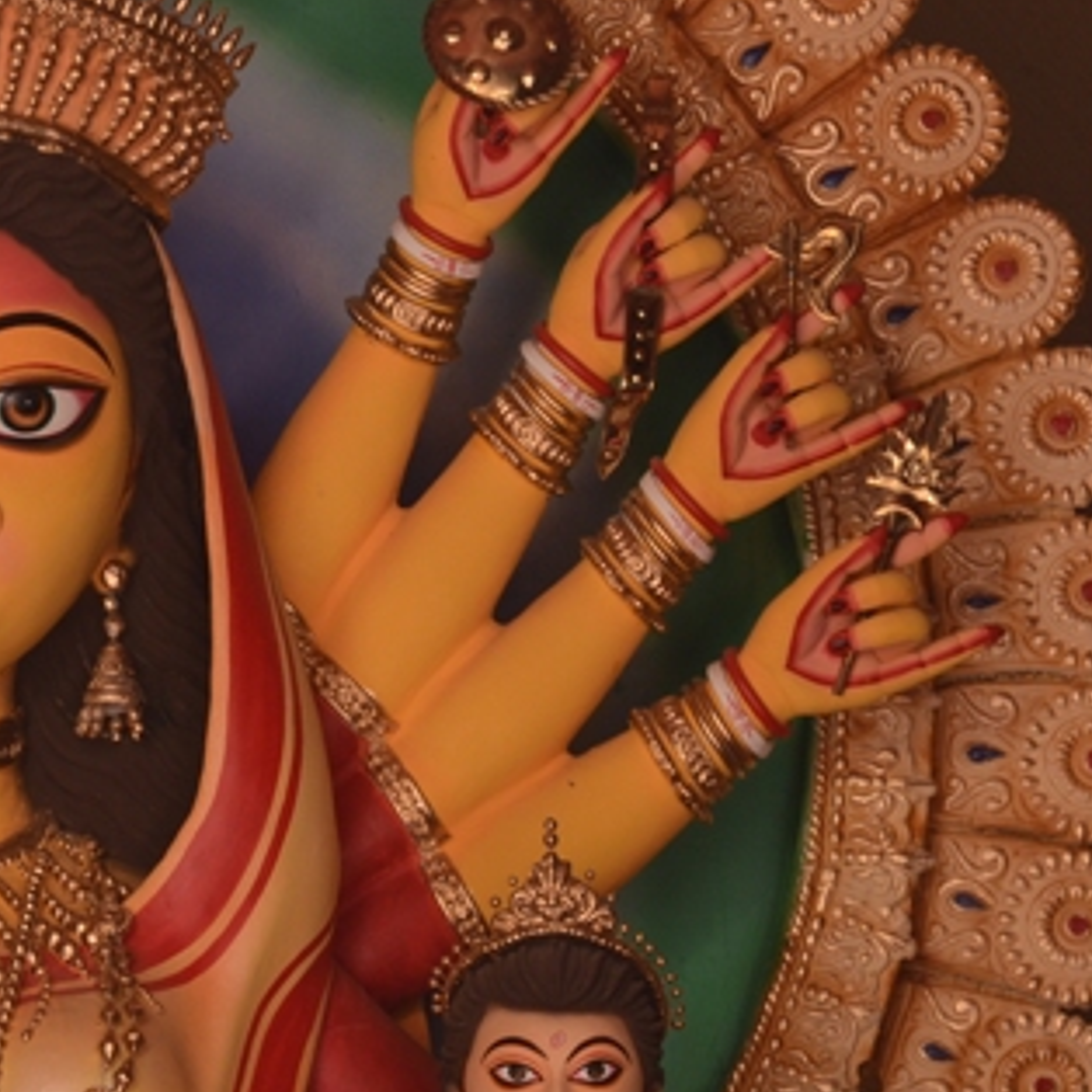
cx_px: -87
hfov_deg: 4.0
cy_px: 539
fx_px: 15635
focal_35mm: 438
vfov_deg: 4.0
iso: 500
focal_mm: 135
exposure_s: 1/100
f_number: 5
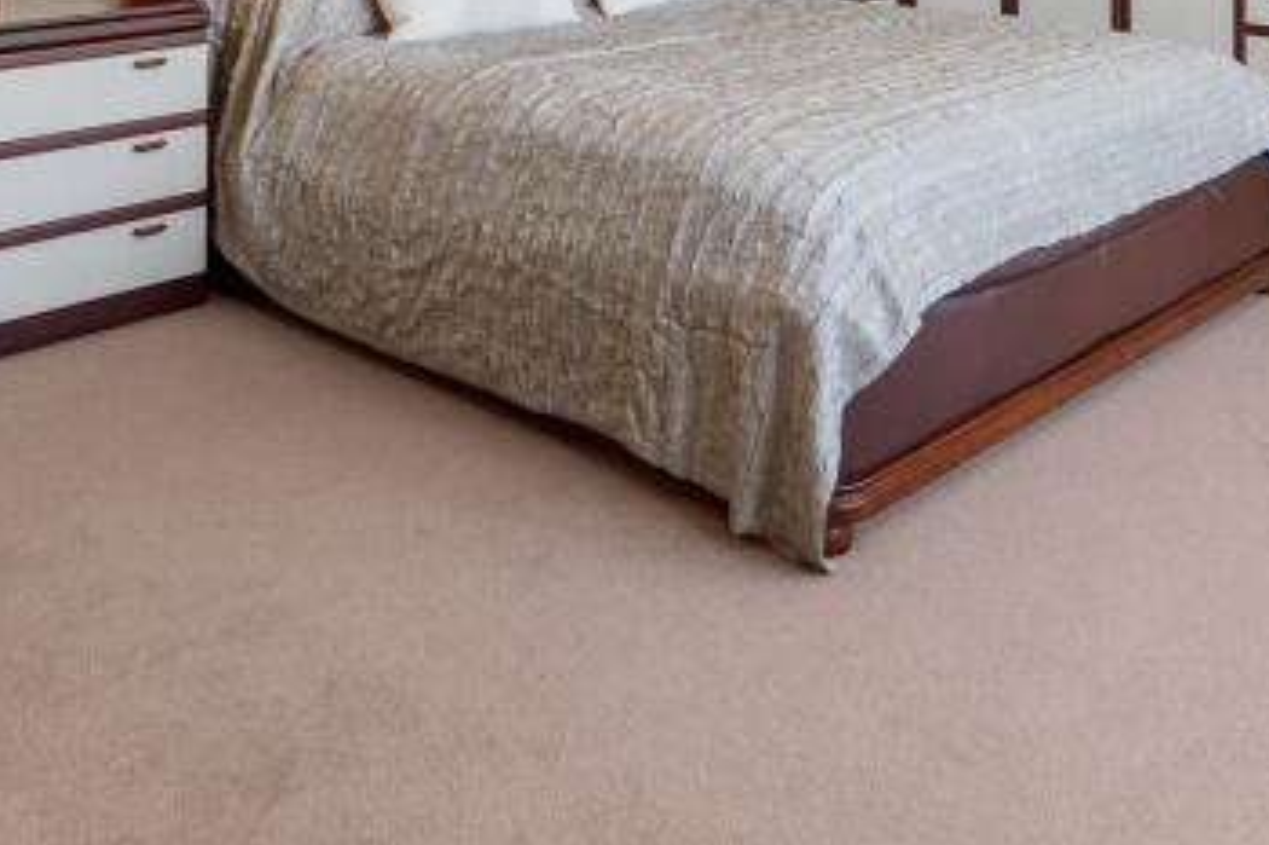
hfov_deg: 46.6
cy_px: -118
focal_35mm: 41
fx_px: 1445
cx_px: 859
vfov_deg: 29.0
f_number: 20
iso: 200
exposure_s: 1/25
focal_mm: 14
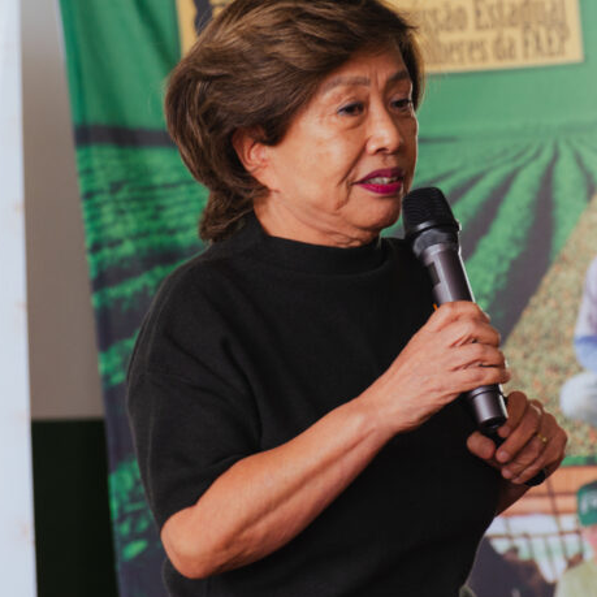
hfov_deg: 7.4
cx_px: 368
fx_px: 4624
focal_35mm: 237
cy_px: 258
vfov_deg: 7.4
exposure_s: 1/125
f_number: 4.8
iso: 640
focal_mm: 125
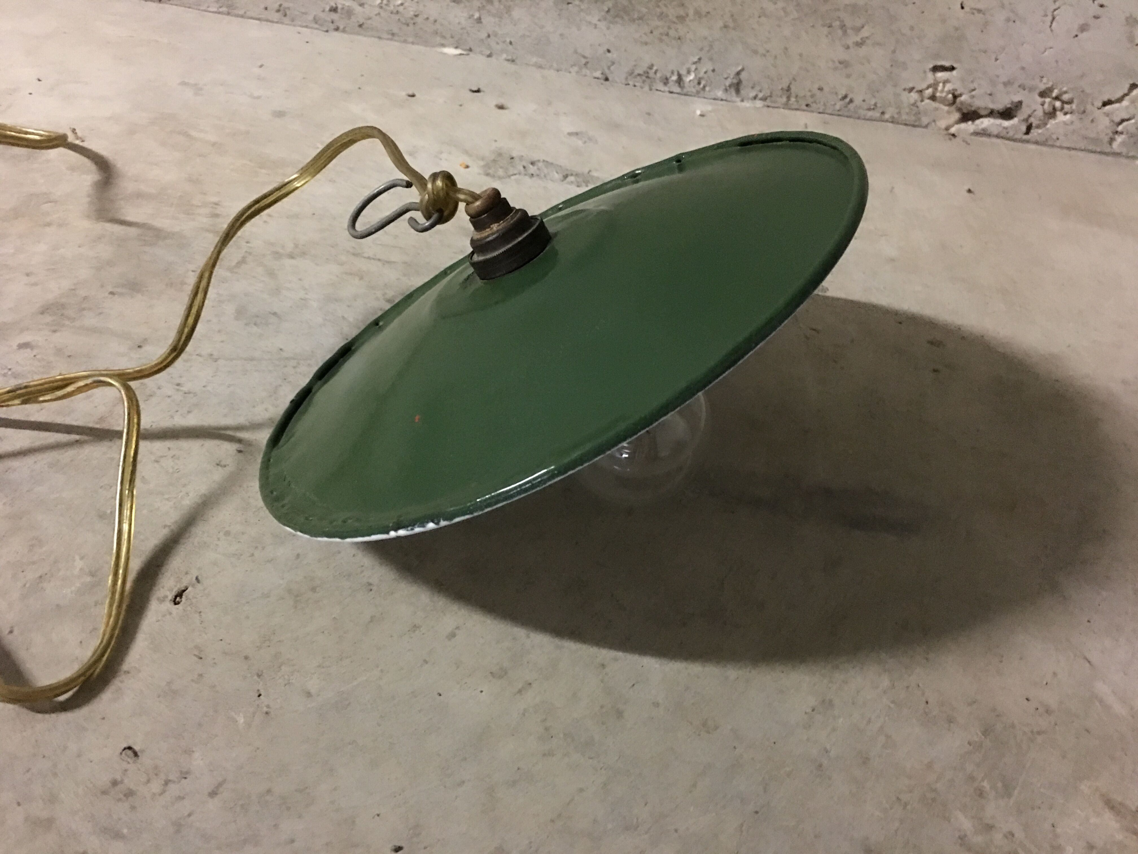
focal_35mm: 29
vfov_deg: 48.2
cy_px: 427
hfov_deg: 61.7
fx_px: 953
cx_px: 569
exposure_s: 1/4
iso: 160
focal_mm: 4.15
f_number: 2.2
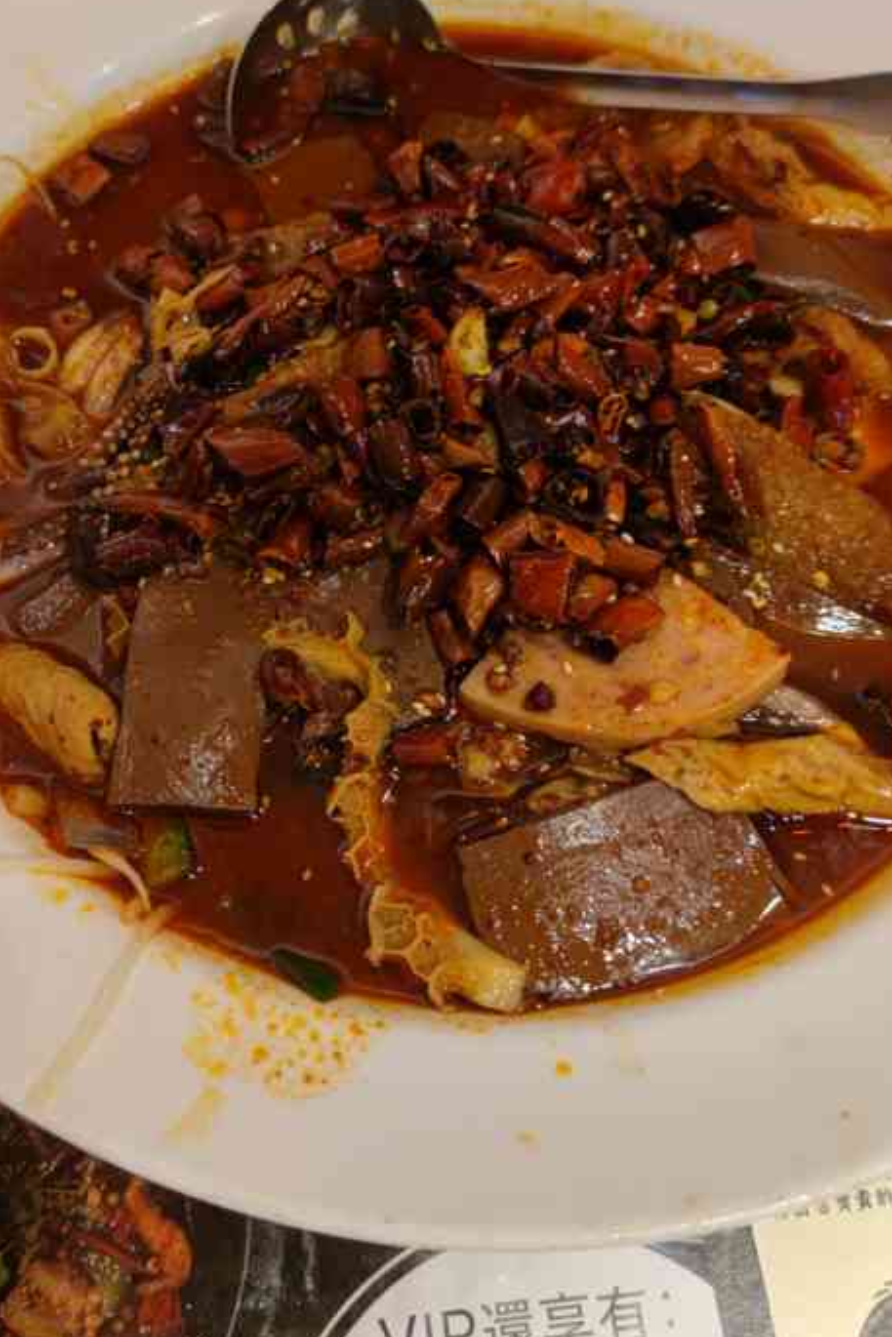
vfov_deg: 55.0
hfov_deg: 38.8
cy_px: 479
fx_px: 1263
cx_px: 365
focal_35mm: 34
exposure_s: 1/50
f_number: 1.69
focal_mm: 6.72
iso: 519
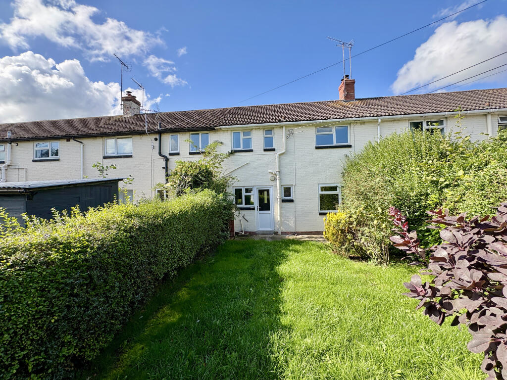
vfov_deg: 85.7
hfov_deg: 102.1
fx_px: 205
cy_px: 190
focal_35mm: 14
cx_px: 254
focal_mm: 2.22
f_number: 2.2
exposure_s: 1/669
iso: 40
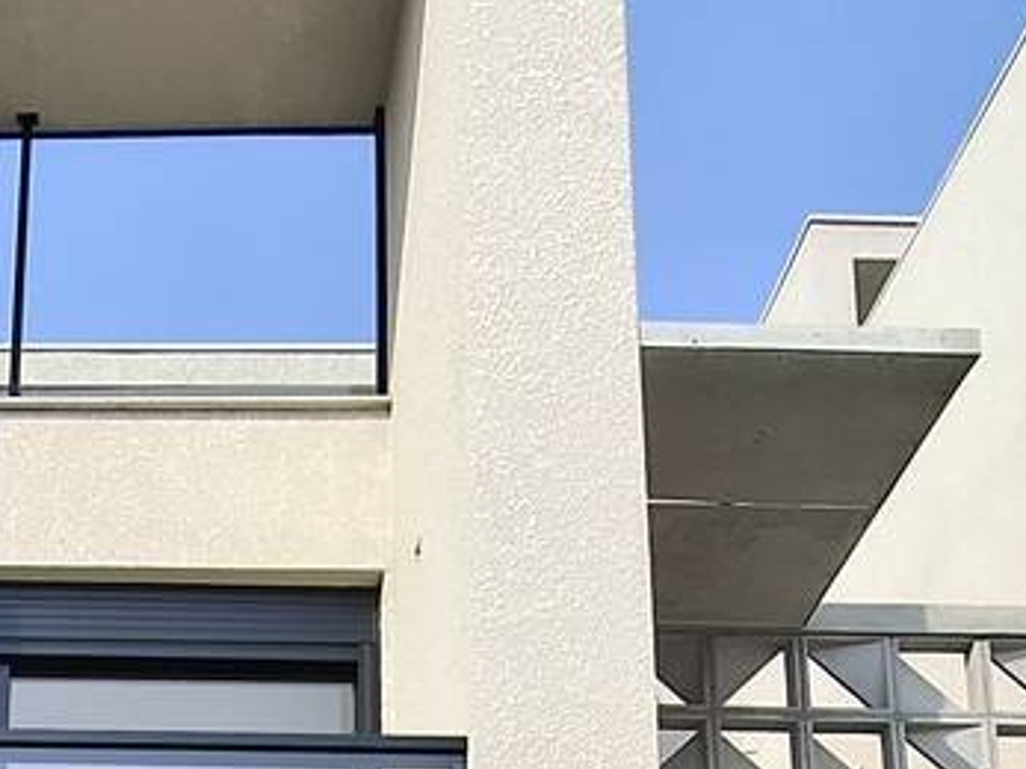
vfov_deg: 20.9
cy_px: 1287
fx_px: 1600
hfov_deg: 33.3
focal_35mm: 54
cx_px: 68
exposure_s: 1/649
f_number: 2.2
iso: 40
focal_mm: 1.74
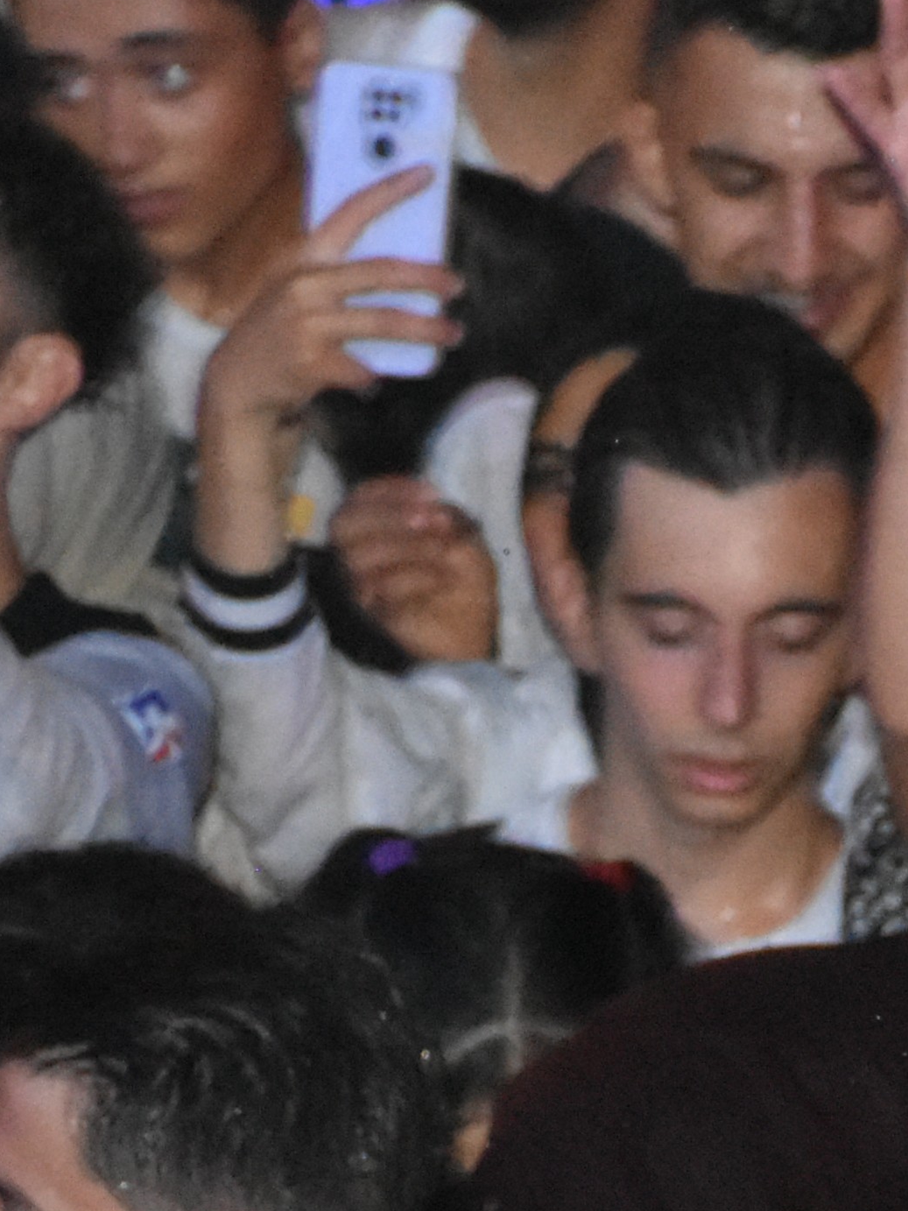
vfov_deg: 4.5
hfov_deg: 3.4
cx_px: 1616
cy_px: 1625
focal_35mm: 438
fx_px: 15321
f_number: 5
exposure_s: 1/60
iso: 6400
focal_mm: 70
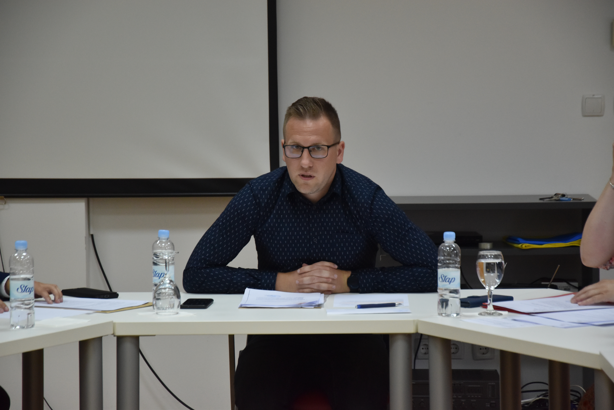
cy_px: 205
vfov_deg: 9.3
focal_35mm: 147
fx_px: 2507
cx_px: 307
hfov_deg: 14.0
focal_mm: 98
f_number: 5.6
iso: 1000
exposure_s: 1/125
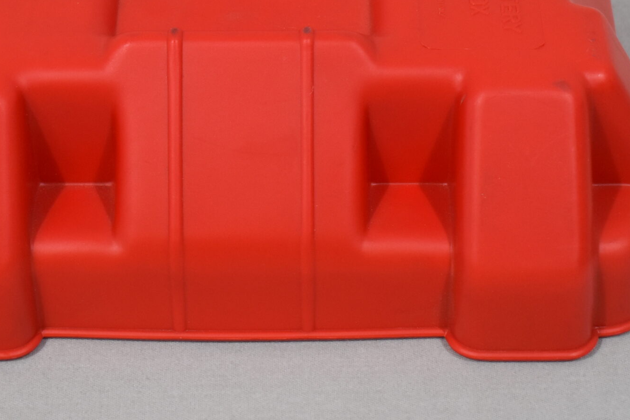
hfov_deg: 17.8
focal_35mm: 115
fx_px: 2013
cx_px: 258
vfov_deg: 11.9
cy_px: 106
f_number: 5
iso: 800
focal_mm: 40
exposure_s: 1/200
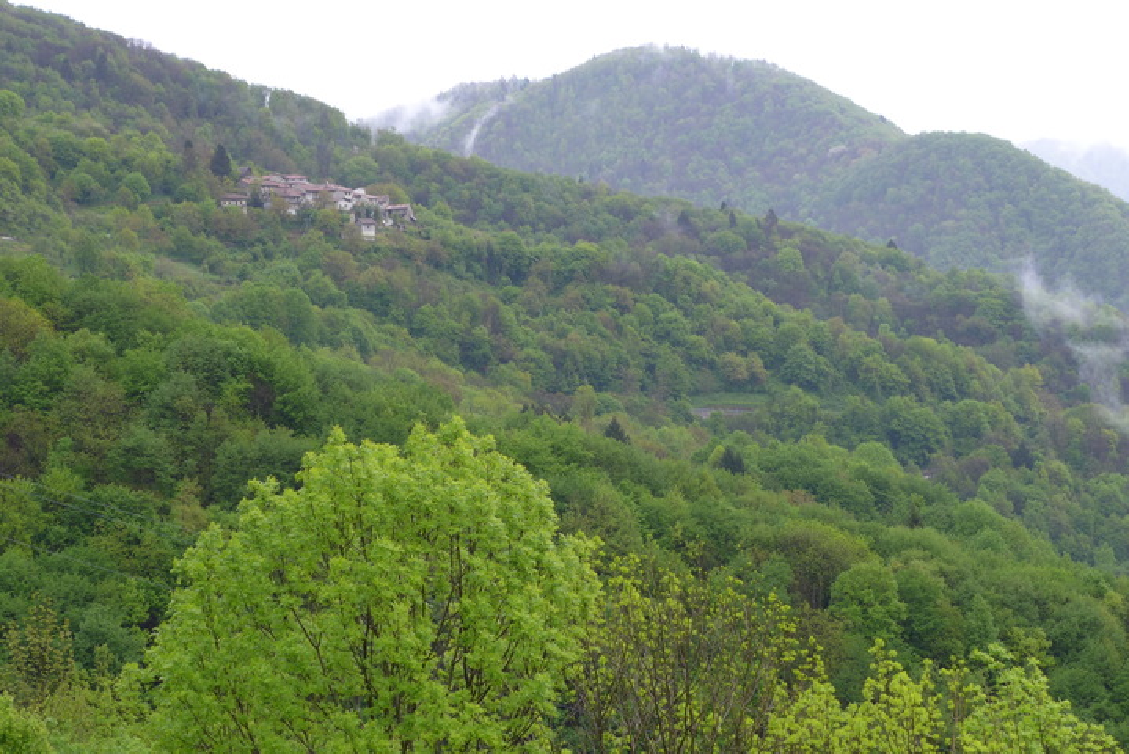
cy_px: 377
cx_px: 564
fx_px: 2823
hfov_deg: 22.6
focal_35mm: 90
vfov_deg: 15.2
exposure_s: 1/125
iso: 100
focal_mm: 17.7
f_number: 2.8
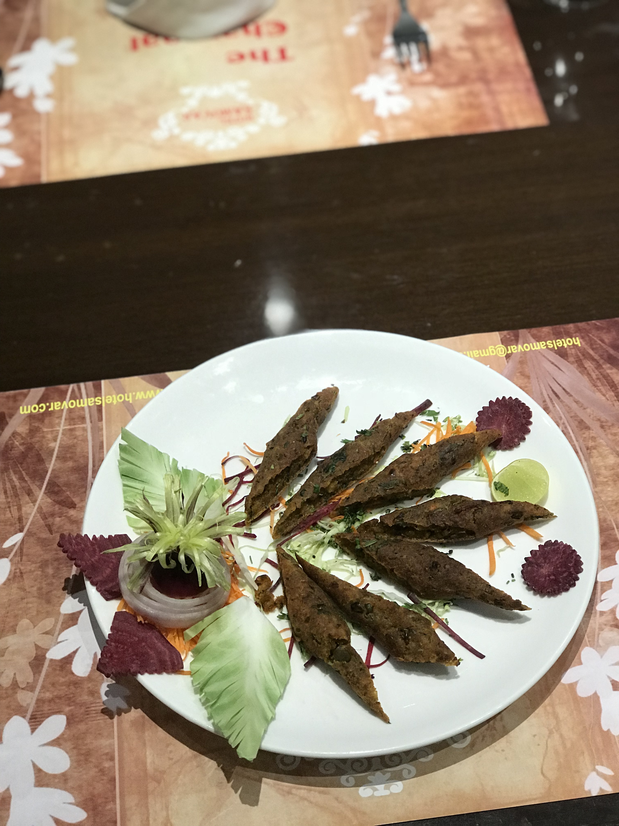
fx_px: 1359
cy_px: 413
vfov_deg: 33.8
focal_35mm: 57
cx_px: 310
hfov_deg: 25.7
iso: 125
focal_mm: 6.6
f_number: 2.8
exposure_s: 1/50
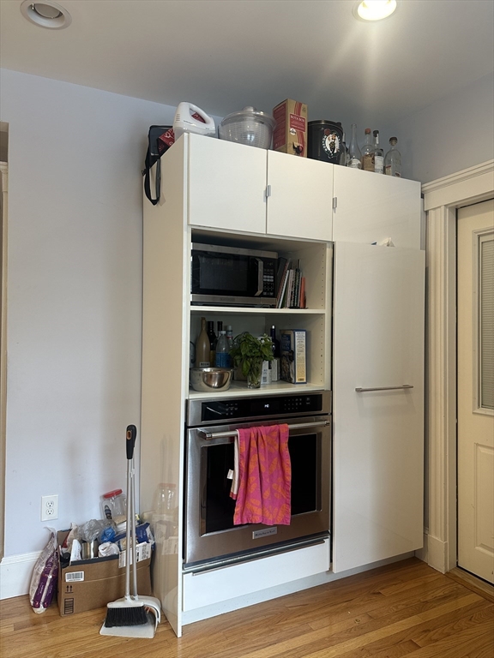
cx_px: 247
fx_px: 457
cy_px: 329
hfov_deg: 56.8
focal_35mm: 24
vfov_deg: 71.6
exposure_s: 1/120
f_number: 1.78
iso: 160
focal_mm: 6.86
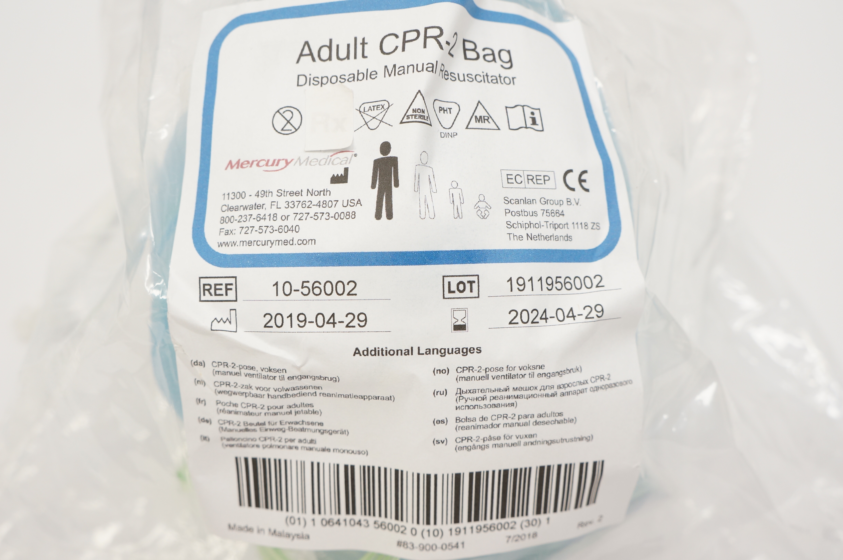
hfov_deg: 57.3
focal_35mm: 33
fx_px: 772
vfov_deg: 39.9
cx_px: 422
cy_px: 280
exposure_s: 1/80
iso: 400
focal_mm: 22
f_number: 5.6
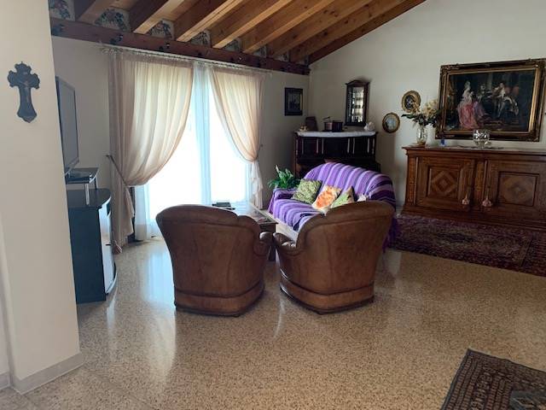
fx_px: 410
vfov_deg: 53.1
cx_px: 273
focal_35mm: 26
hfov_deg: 67.3
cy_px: 205
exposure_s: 1/60
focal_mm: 4.25
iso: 320
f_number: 1.8
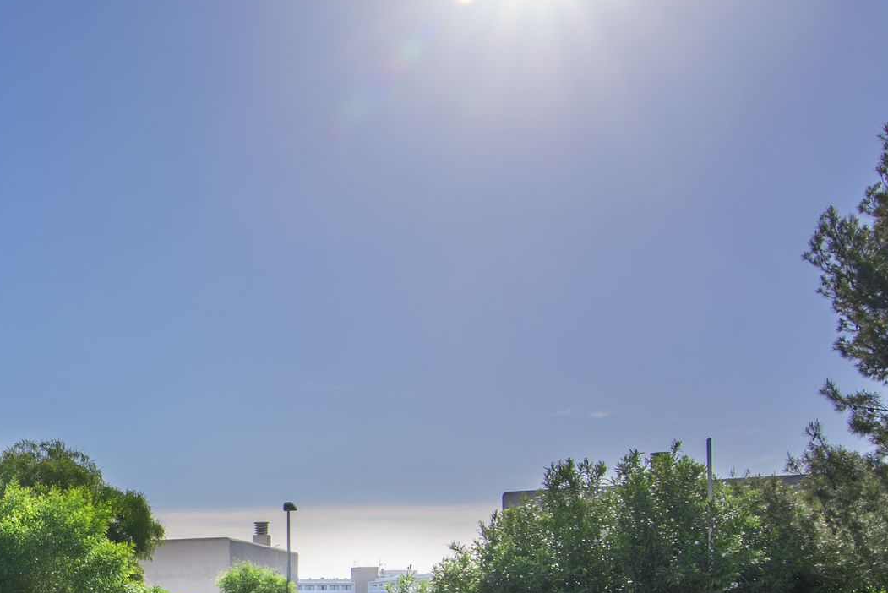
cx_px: -165
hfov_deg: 30.1
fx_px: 1407
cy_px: 634
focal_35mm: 57
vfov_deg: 22.6
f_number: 8
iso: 100
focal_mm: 20
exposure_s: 1/160
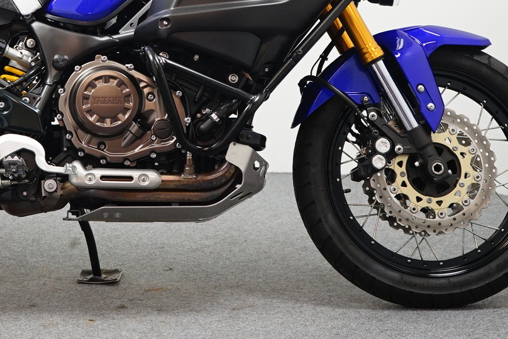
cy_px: 6
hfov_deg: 17.7
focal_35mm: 114
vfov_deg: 11.9
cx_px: 72
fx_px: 1609
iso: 1000
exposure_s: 1/60
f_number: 4.5
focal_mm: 48
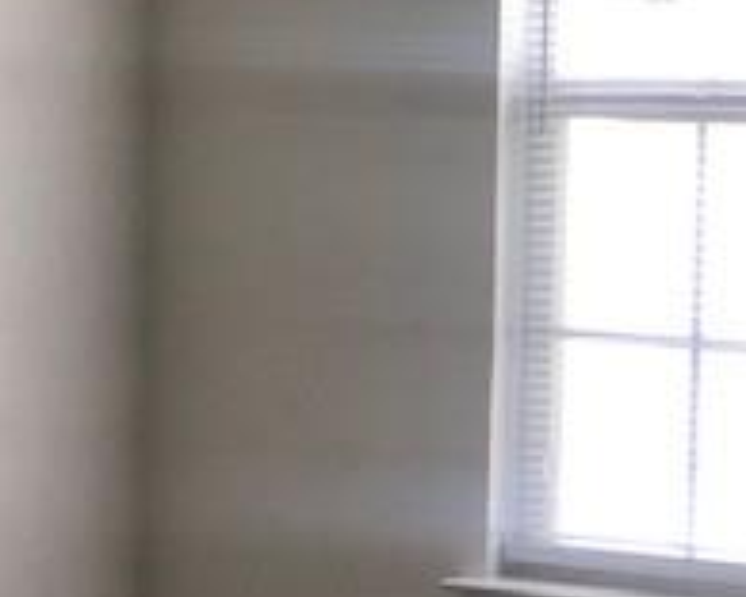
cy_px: 440
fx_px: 4040
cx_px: -8
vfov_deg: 8.4
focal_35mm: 183
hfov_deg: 10.5
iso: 50
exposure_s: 1/30
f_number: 2.8
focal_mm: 6.6
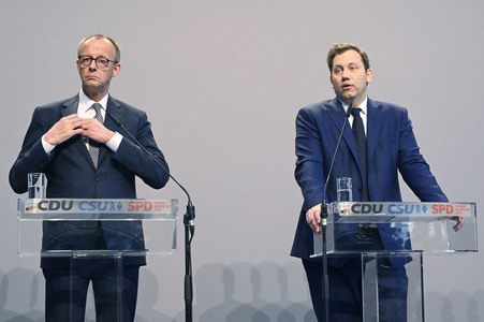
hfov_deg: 32.9
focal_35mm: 61
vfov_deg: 22.2
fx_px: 819
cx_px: 242
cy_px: 161
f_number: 5
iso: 4000
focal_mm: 61
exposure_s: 1/640
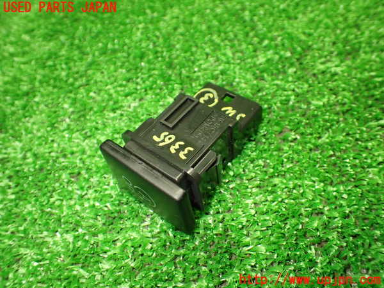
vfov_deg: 46.8
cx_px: 192
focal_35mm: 30
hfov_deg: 60.0
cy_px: 144
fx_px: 333
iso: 800
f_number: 2.3
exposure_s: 1/125
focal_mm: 5.4
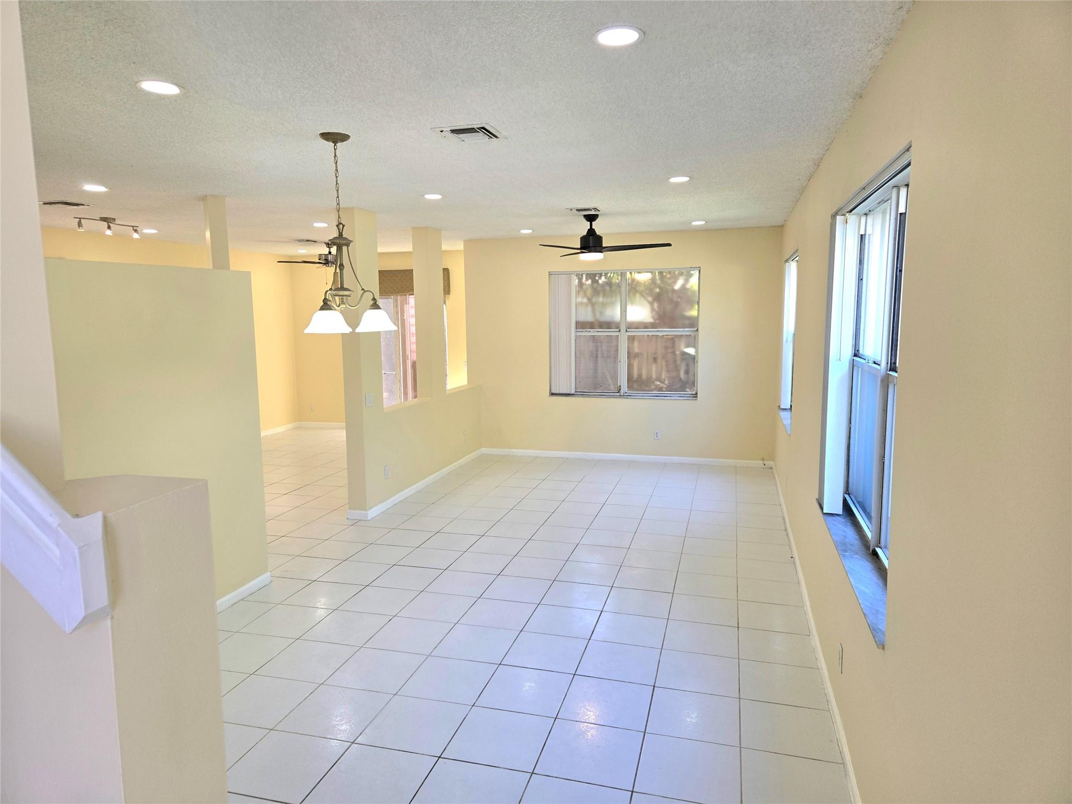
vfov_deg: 58.9
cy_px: 402
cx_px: 536
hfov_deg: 73.9
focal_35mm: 23
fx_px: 712
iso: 32
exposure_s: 1/60.2
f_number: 1.8
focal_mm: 5.4
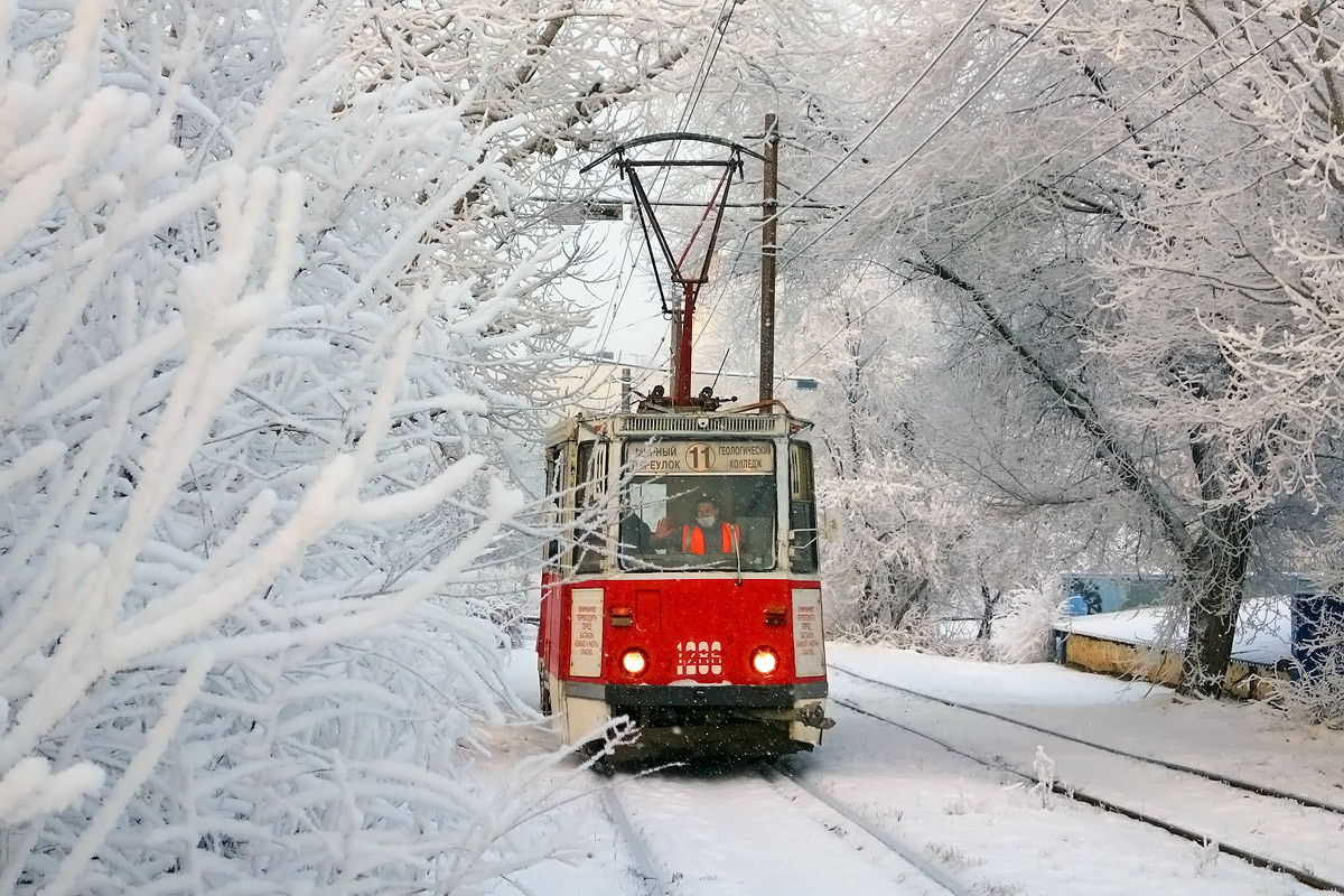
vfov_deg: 21.6
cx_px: 672
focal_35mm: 63
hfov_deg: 31.9
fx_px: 2352
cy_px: 448
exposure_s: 1/500
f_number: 3.5
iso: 160
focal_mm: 23.55
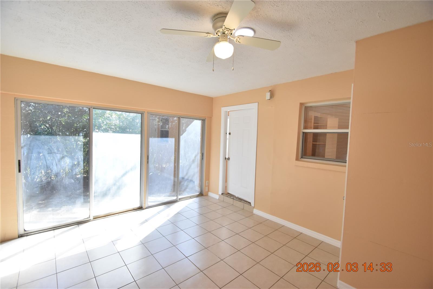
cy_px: 144
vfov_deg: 77.3
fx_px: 180
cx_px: 216
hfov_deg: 100.4
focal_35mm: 15
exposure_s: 1/350
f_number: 3.5
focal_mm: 10
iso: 800
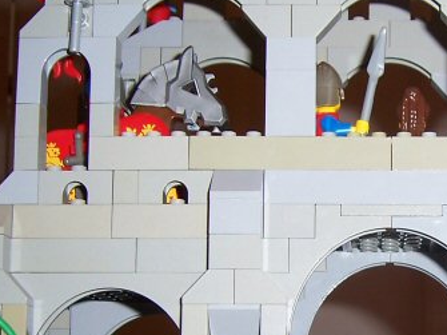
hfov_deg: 22.1
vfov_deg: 17.0
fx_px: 1110
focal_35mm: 86
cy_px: 286
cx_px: 420
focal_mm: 6
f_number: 3
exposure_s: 1/60
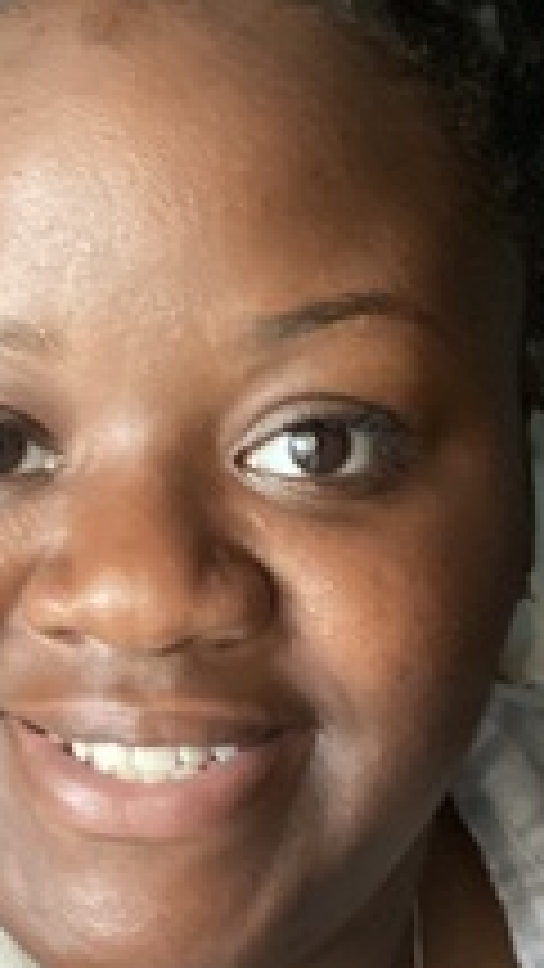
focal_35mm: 76
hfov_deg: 15.8
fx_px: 1948
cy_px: 540
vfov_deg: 27.8
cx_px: 151
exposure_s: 1/30
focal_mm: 2.71
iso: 500
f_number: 2.2
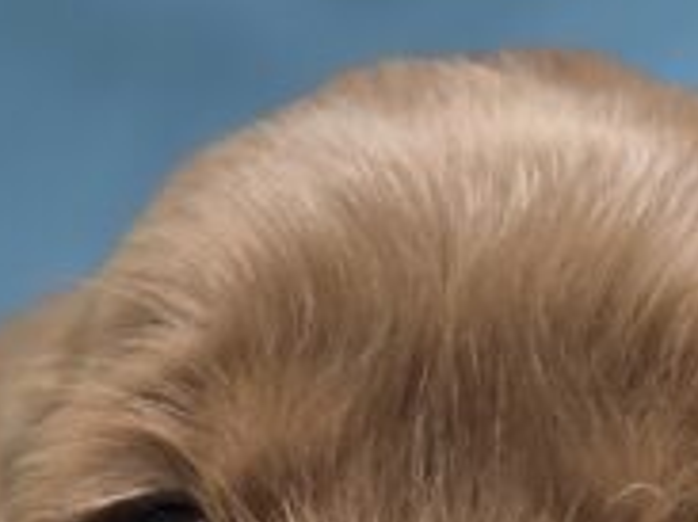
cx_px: 439
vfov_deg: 11.3
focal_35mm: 129
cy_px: 598
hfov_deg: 15.3
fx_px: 2599
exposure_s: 1/120
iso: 64
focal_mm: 6.3
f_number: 1.7
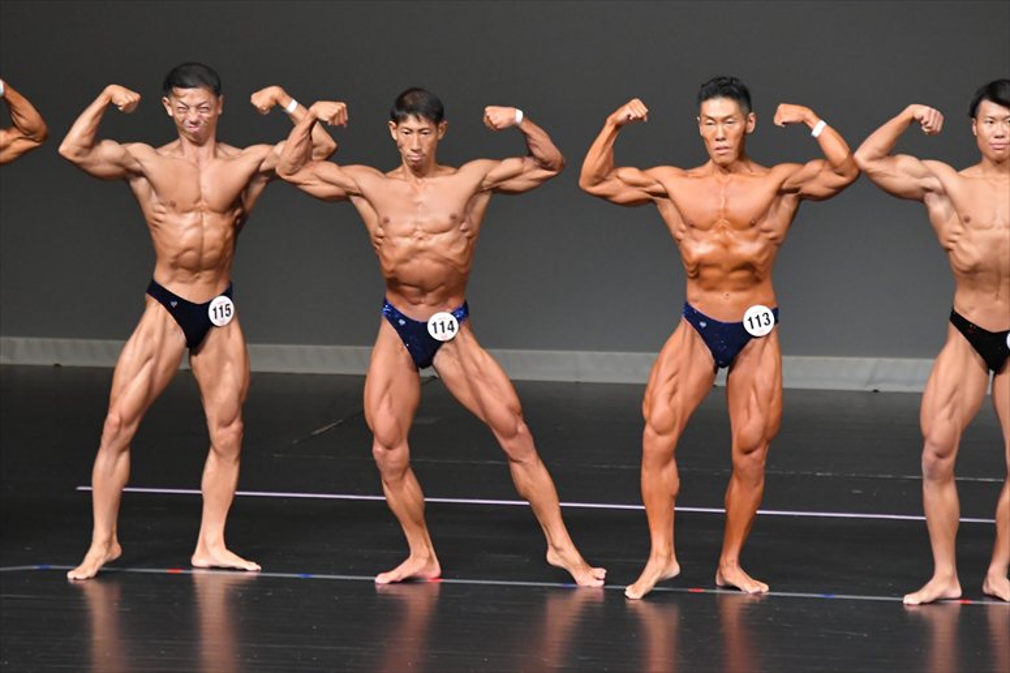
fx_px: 8833
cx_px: 505
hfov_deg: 6.5
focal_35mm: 315
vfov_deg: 4.4
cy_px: 336
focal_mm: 210
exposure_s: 1/400
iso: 5000
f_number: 5.6
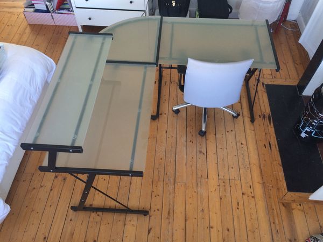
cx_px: 162
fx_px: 271
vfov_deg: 48.2
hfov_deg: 61.7
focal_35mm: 29
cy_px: 121
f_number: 2.2
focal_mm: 4.15
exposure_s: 1/33
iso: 64
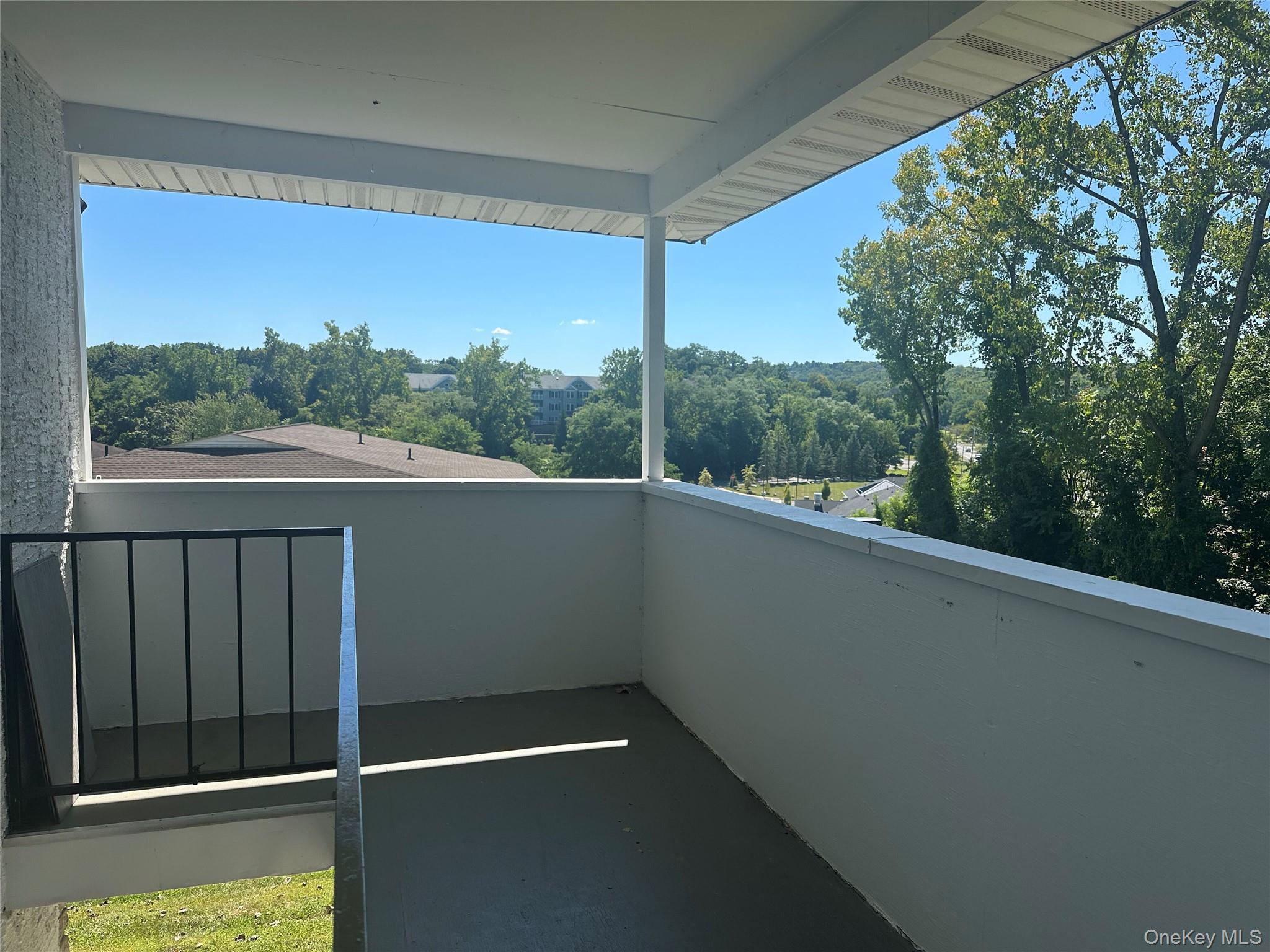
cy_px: 476
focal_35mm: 24
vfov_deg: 56.8
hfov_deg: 71.6
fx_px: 881
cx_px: 635
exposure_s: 1/3155
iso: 80
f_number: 1.78
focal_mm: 6.86
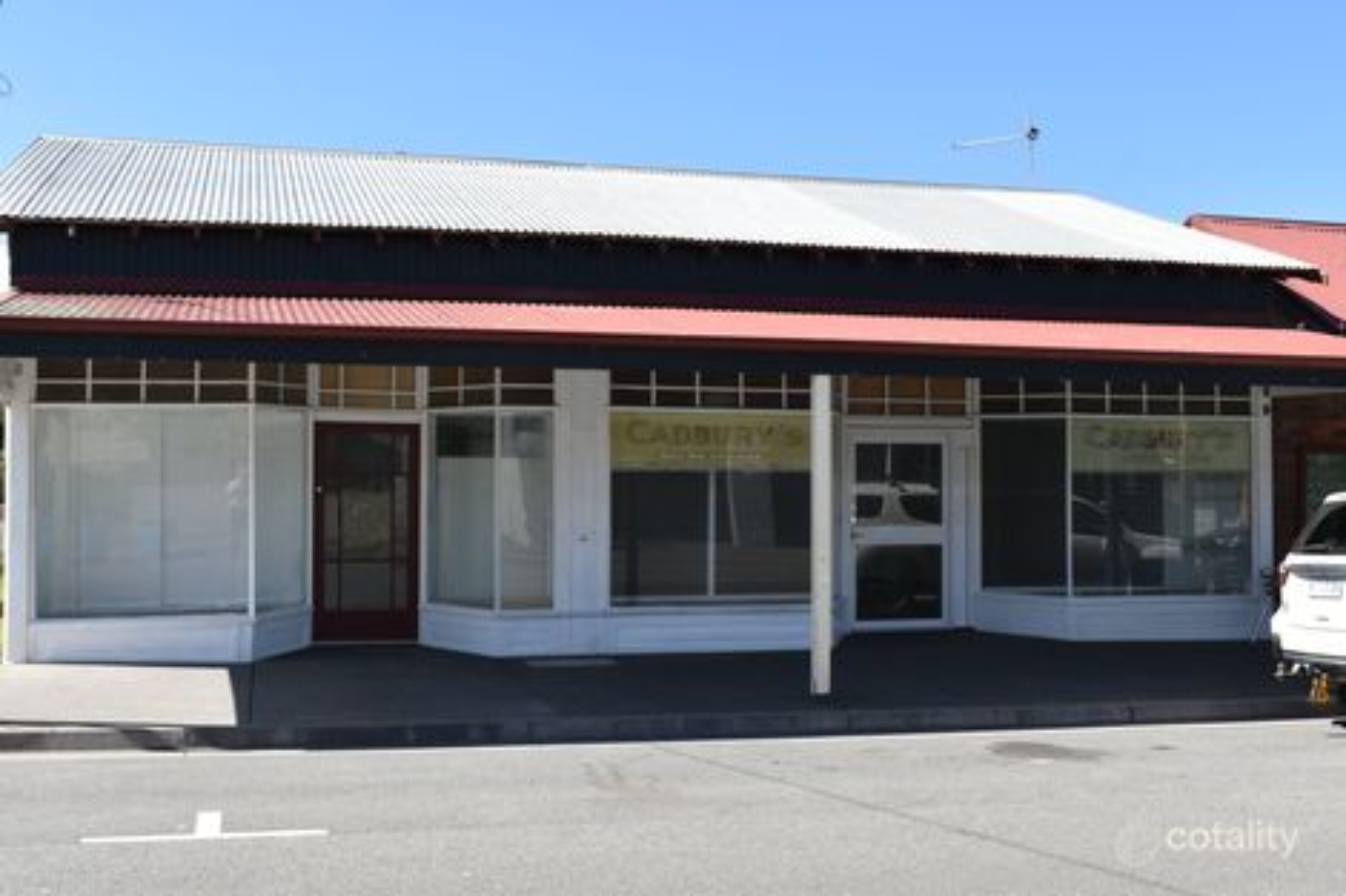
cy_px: 448
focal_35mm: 38
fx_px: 1402
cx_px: 673
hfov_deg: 51.3
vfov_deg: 35.5
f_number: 8
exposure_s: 1/250
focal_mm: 25
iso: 140
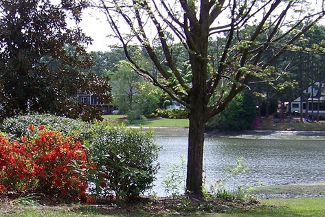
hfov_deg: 24.7
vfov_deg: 16.6
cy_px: 201
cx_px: 69
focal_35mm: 81
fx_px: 732
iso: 64
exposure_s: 1/400
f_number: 2.8
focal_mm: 5.85
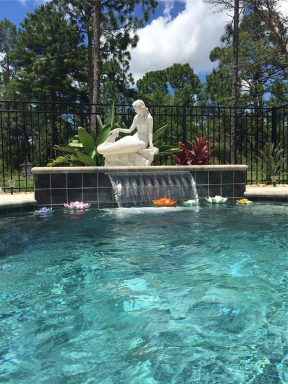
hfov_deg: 48.2
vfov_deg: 61.7
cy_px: 192
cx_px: 144
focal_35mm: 29
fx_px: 322
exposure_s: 1/2083
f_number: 2.2
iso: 32
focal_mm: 4.15
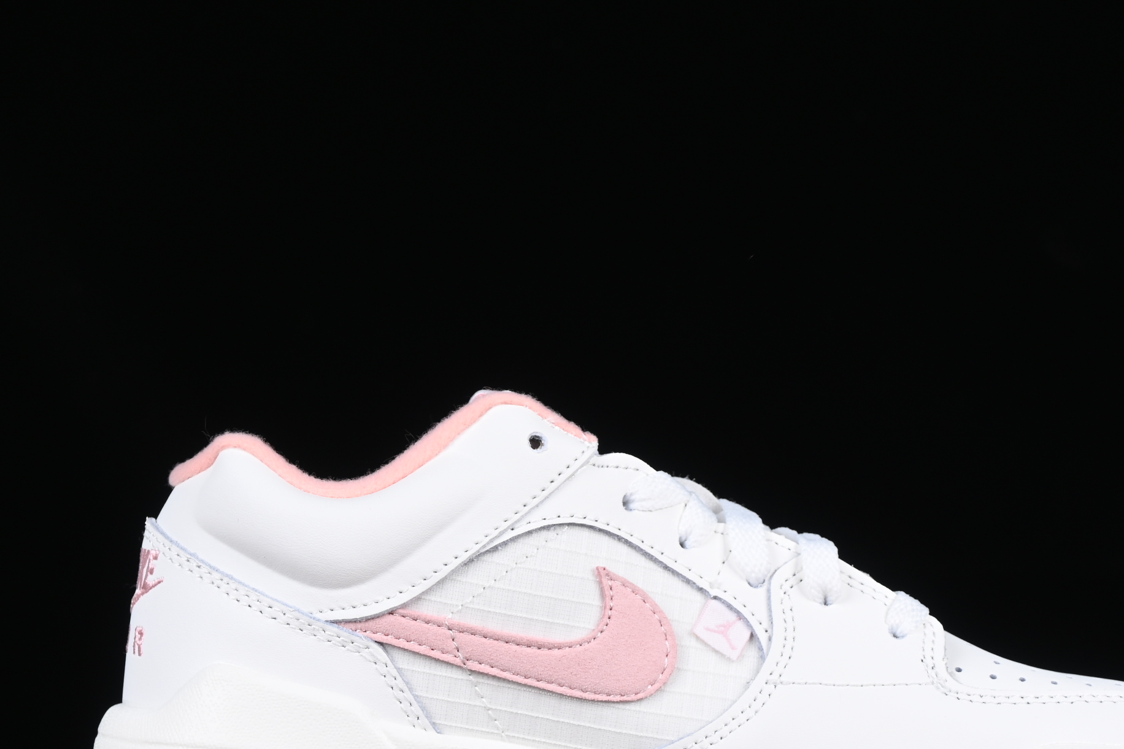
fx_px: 3559
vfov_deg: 12.0
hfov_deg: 17.9
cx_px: 648
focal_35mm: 114
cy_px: 542
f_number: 8
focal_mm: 50
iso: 160
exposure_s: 1/100
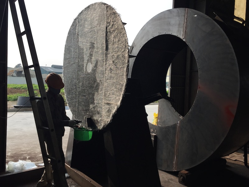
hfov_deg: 61.7
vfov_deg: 48.2
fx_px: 209
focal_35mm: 29
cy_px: 94
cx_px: 124
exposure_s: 1/942
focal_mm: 4.15
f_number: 2.2
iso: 32
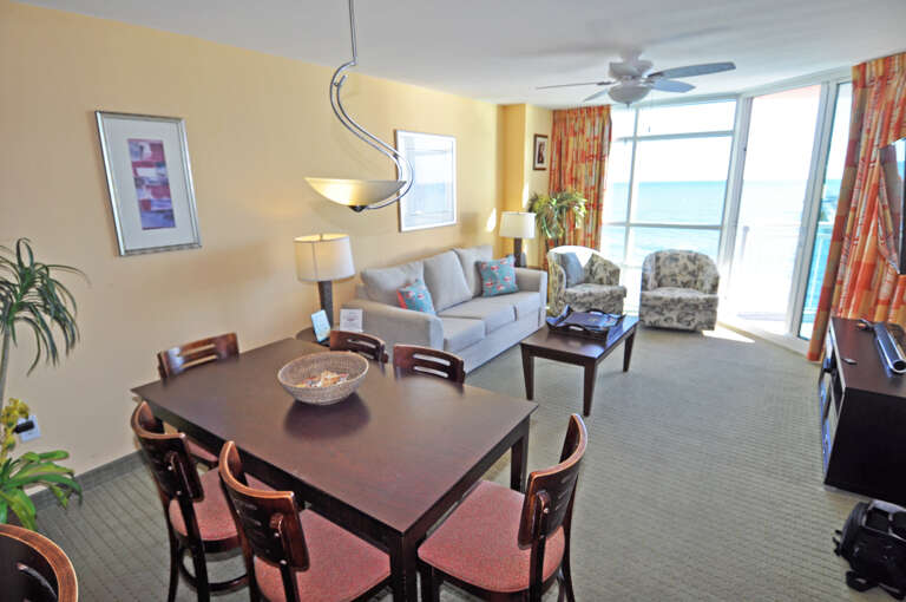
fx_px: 452
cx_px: 453
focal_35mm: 18
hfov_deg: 90.1
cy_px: 301
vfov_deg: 67.2
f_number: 5.6
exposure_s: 1/125
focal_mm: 12
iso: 200
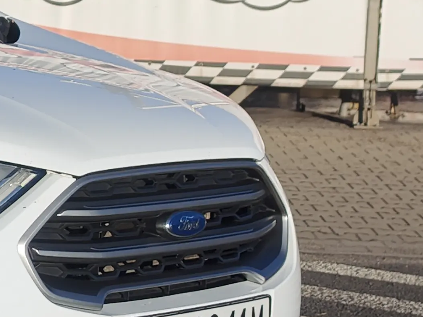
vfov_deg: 9.9
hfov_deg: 12.2
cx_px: -323
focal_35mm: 150
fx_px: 1833
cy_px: 139
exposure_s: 1/2456
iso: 50
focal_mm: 8.72
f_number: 2
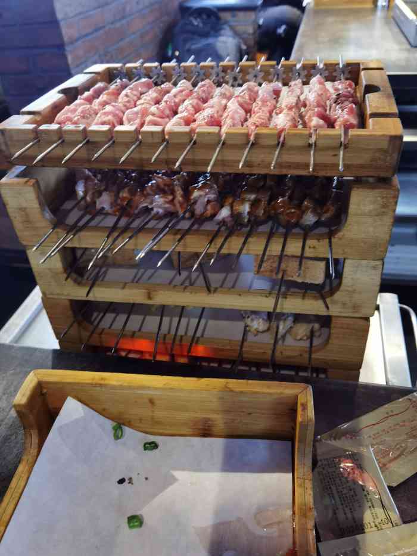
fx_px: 434
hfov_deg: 51.4
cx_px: 208
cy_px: 278
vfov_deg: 65.3
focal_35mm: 27
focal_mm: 6.71
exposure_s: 1/33.3
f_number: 1.9
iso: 400
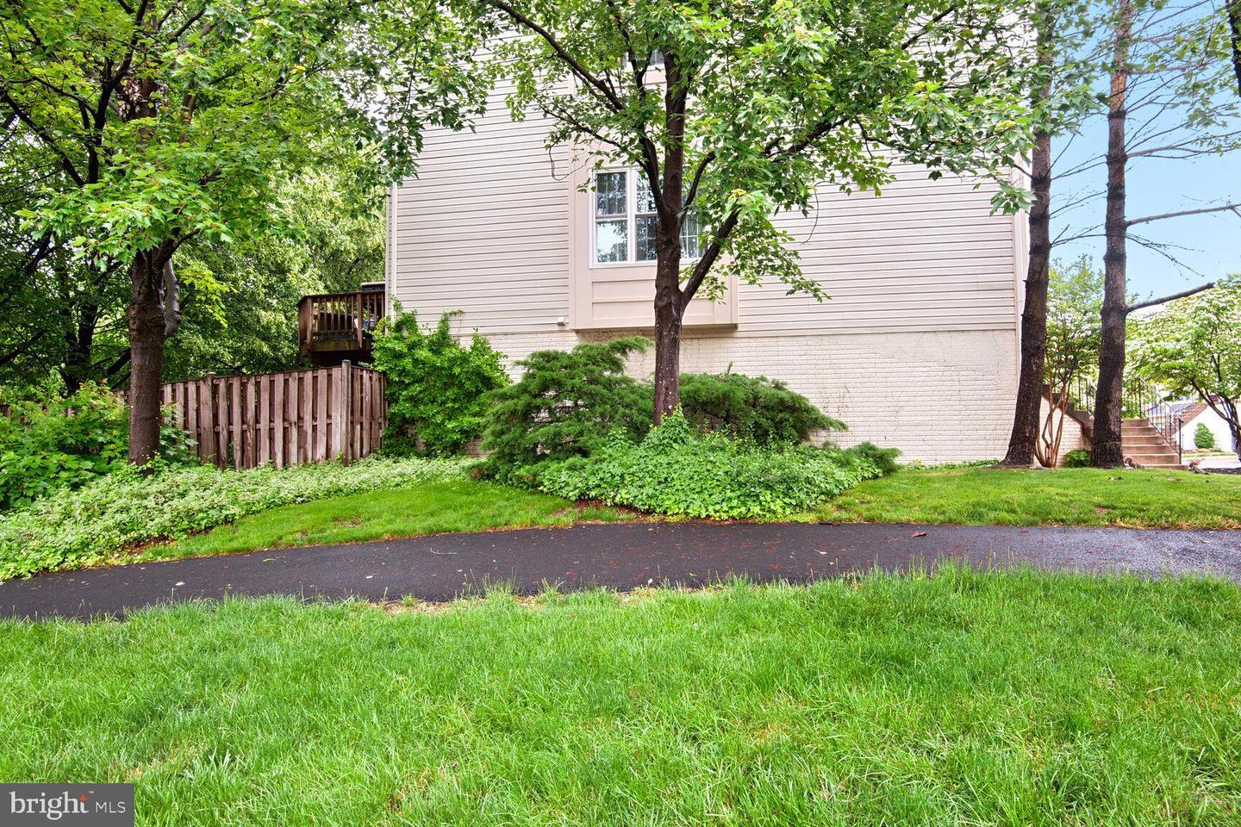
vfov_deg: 73.7
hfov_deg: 96.7
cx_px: 620
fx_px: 552
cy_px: 414
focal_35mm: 16
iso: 200
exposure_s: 1/20
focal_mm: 16
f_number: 8
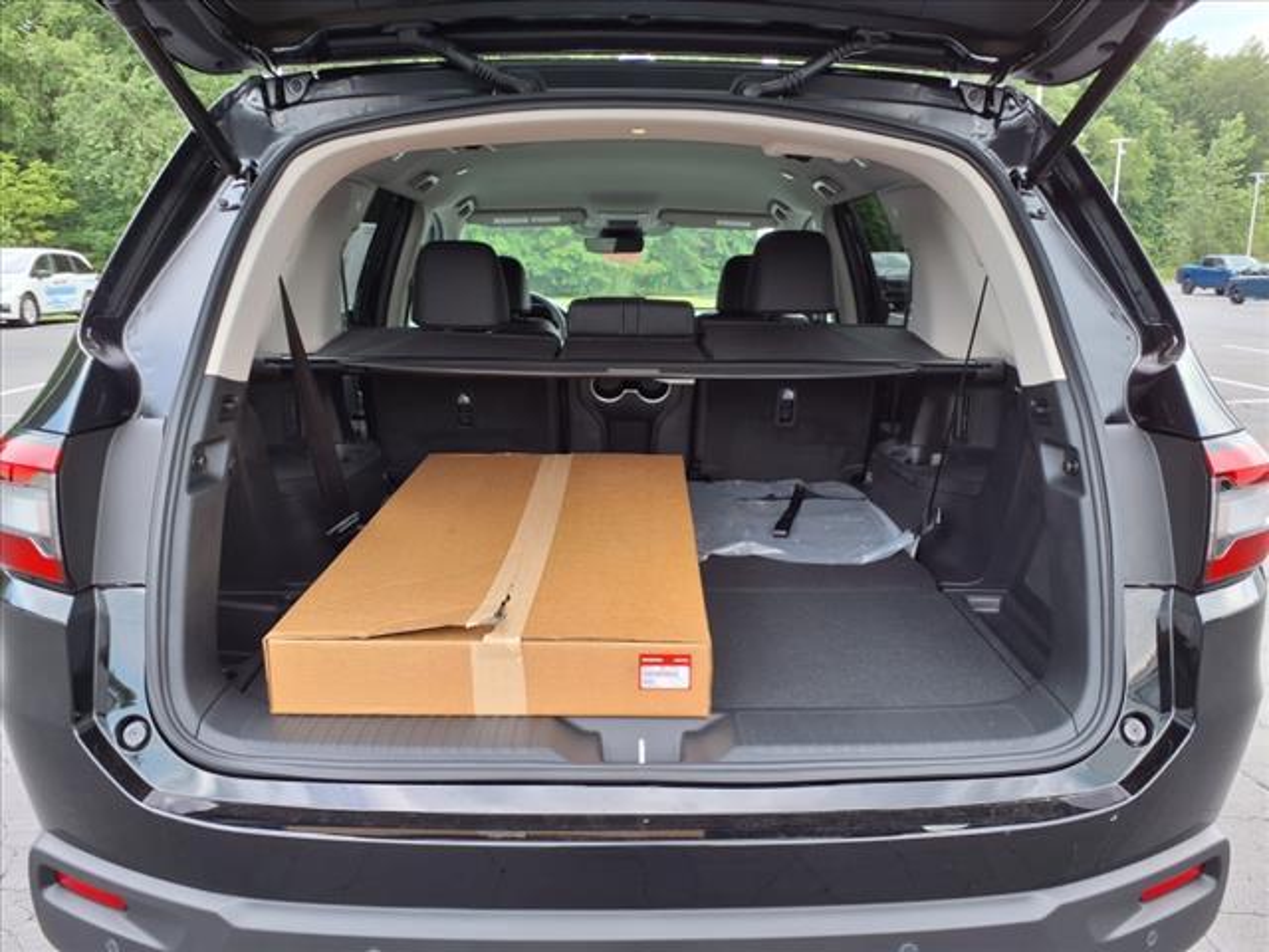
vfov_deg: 51.4
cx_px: 634
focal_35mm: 27
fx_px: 990
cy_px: 476
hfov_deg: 65.3
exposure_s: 1/139
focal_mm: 3.58
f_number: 1.9
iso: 40
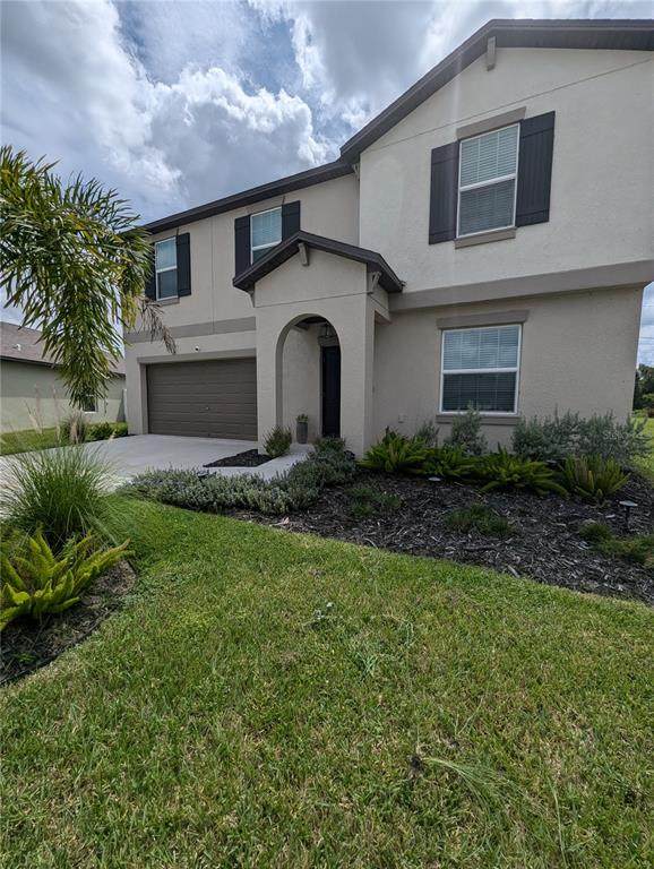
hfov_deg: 90.0
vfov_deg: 106.1
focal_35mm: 13
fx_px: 327
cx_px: 327
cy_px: 434
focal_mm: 1.95
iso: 47
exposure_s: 1/4950
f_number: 2.2
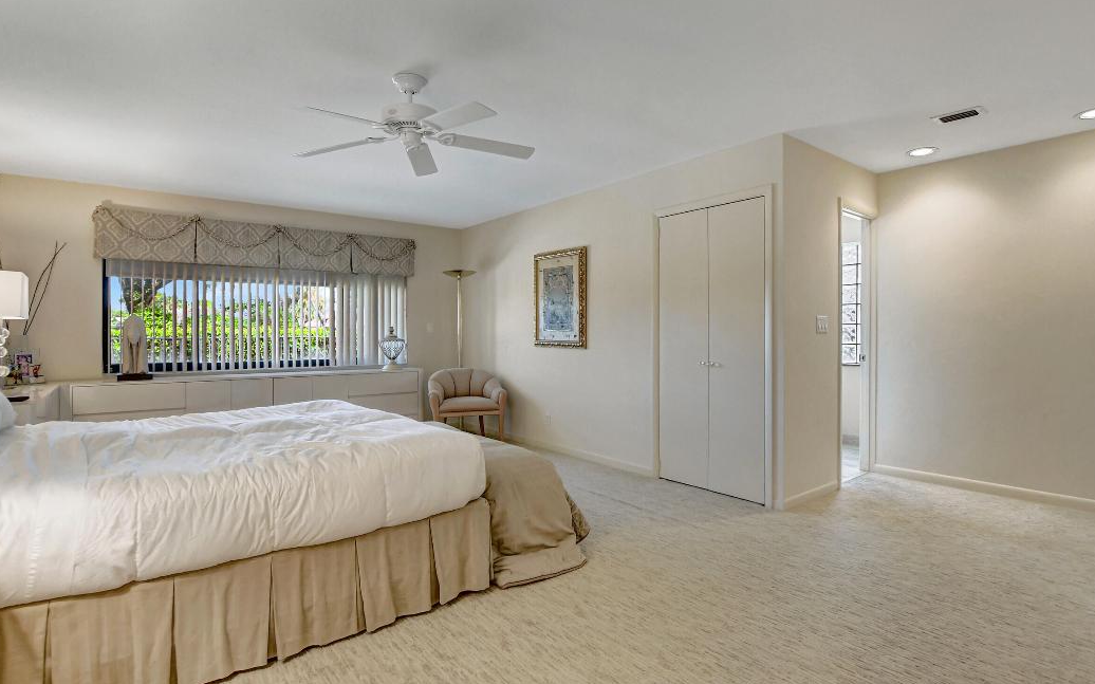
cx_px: 570
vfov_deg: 68.0
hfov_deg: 94.3
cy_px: 348
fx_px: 507
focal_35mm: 17
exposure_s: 1/13
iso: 1000
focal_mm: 10
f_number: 8
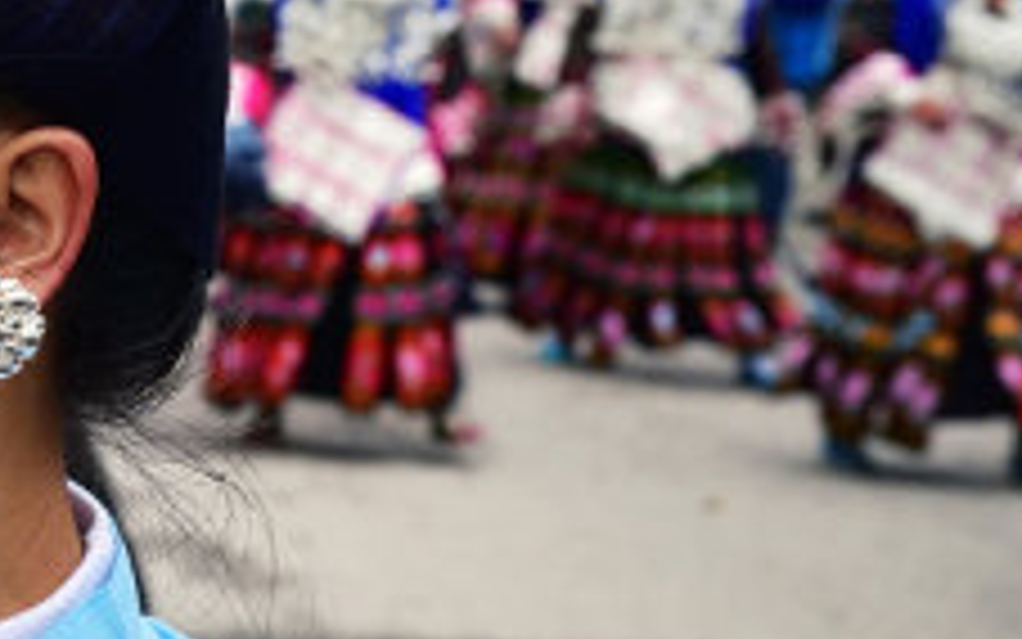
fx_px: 4485
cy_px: 441
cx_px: -527
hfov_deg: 12.4
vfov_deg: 8.1
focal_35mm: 161
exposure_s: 1/500
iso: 1250
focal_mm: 52
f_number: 8
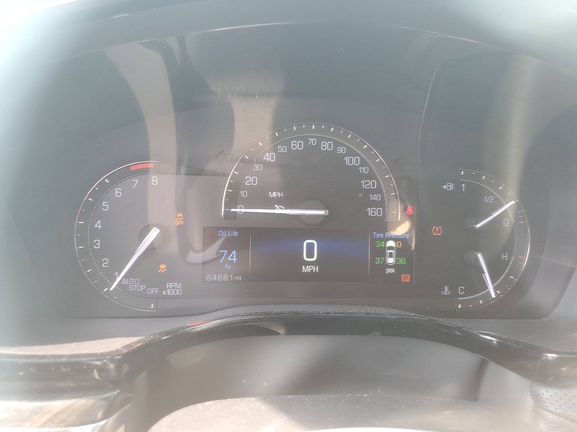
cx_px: 288
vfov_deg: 53.1
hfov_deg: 67.3
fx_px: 433
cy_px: 216
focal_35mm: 26
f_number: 1.5
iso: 50
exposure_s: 1/60.2
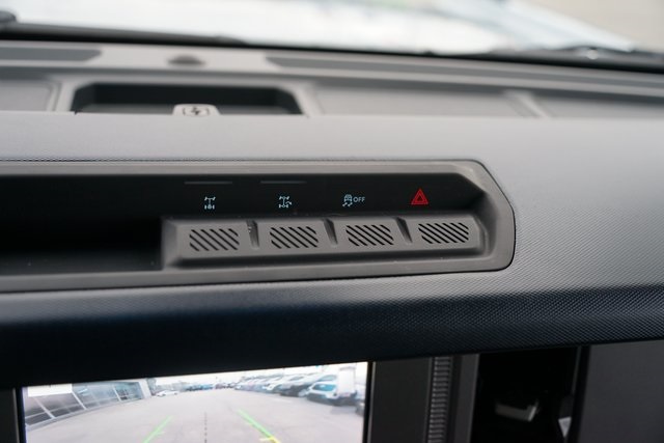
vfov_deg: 35.1
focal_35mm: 38
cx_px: 332
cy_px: 222
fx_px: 701
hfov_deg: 50.7
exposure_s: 1/60
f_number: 4
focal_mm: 38
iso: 500
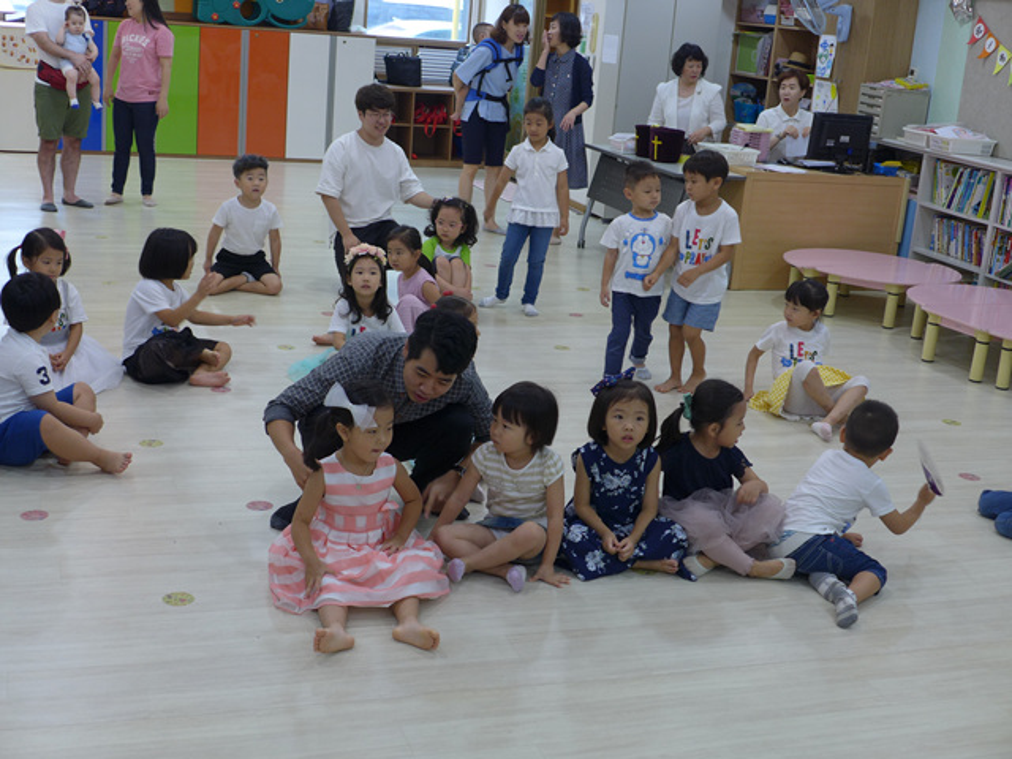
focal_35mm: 47
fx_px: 1374
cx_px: 506
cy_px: 380
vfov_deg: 30.9
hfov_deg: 40.4
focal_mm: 9.2
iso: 100
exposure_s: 1/80
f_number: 1.8
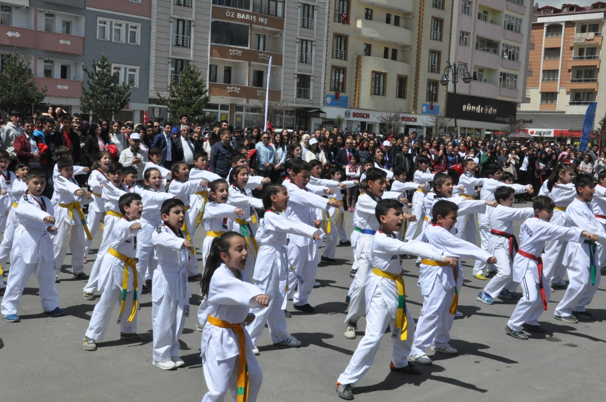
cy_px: 203
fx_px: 807
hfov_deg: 41.2
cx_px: 312
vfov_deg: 28.0
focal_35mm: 48
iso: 1600
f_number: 18
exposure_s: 1/1250
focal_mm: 28
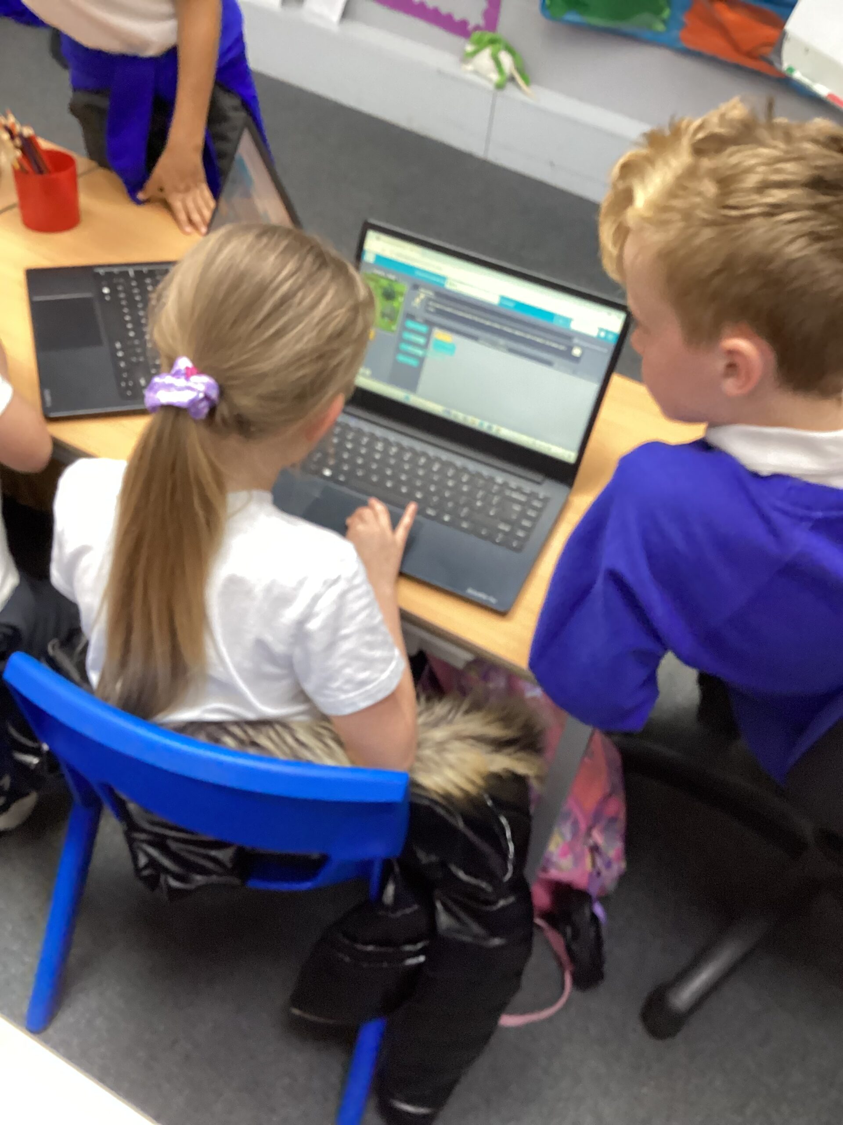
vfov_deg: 58.4
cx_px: 422
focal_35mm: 31
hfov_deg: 45.4
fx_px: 1007
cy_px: 562
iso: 200
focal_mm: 3.3
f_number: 2.4
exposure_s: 1/50
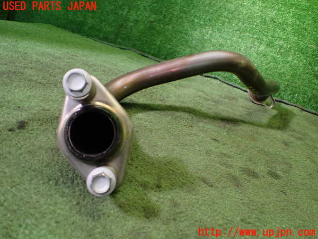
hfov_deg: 60.0
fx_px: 276
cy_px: 120
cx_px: 159
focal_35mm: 30
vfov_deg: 46.8
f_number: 2.3
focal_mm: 5.4
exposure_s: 1/125
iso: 400
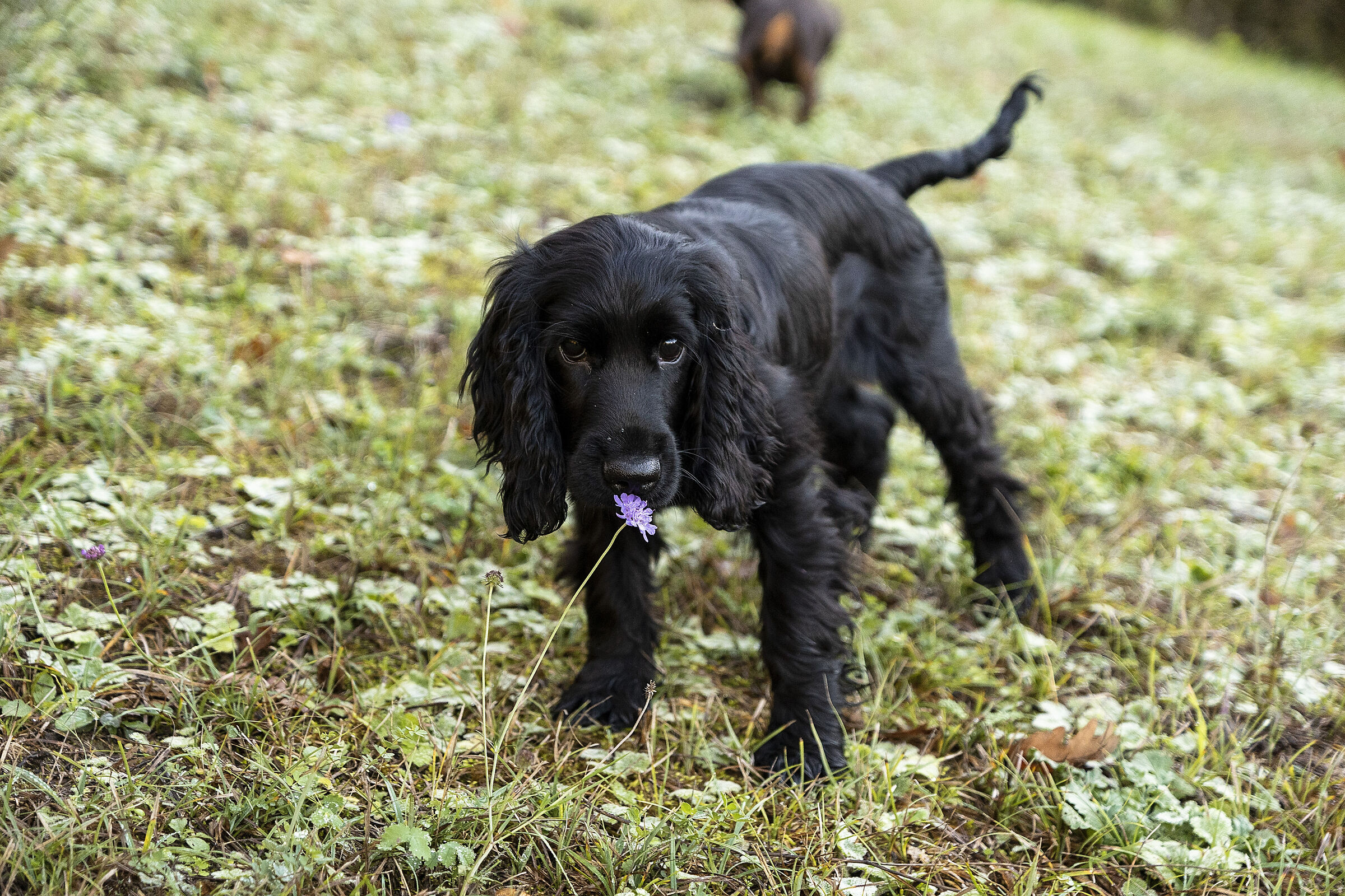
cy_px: 448
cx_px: 672
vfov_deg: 18.2
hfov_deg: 27.0
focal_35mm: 75
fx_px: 2802
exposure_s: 1/500
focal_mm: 50
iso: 640
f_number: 2.8
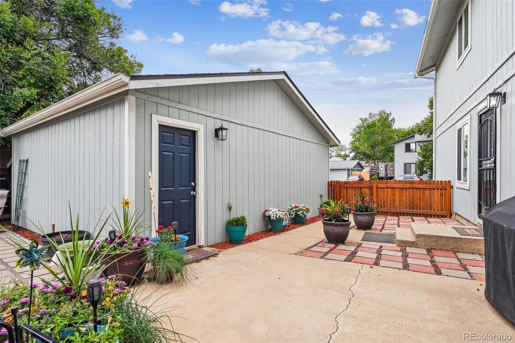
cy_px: 172
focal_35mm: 18
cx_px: 258
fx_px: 265
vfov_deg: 65.9
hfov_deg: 88.4
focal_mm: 18.5
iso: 400
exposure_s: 1/100
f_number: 10
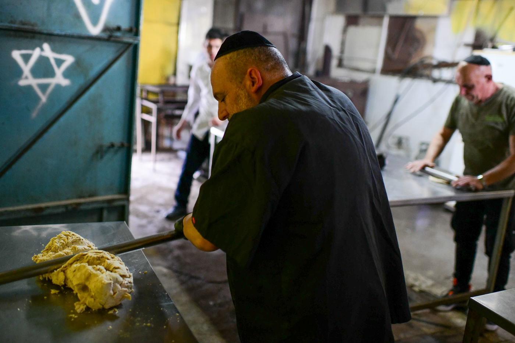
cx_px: 258
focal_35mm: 35
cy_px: 172
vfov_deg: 37.8
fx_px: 501
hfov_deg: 54.4
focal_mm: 35
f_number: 2.2
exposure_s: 1/250
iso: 5000
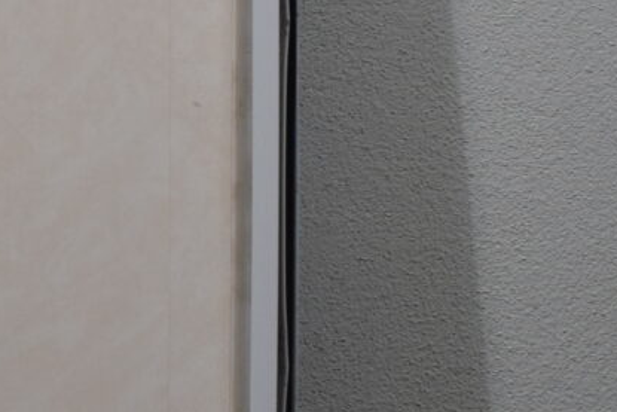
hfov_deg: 10.5
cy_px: 8
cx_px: -459
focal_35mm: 185
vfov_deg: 7.4
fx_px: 3172
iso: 220
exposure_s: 1/125
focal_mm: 20
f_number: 5.6
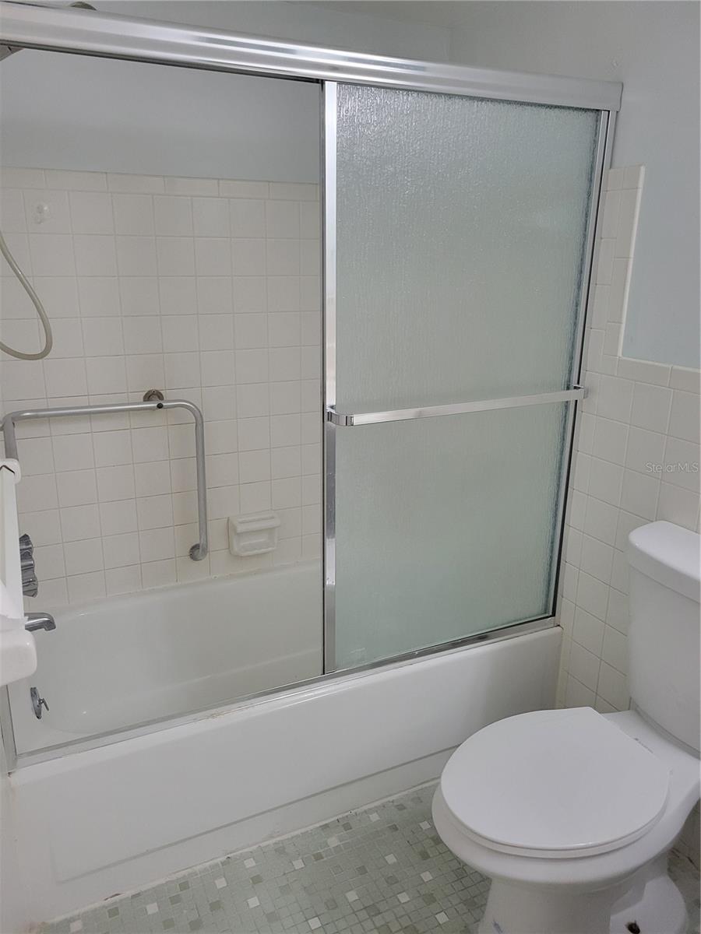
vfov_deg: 67.3
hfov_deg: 53.1
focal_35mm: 26
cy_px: 467
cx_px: 350
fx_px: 702
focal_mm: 5.4
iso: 250
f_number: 1.8
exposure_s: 1/120
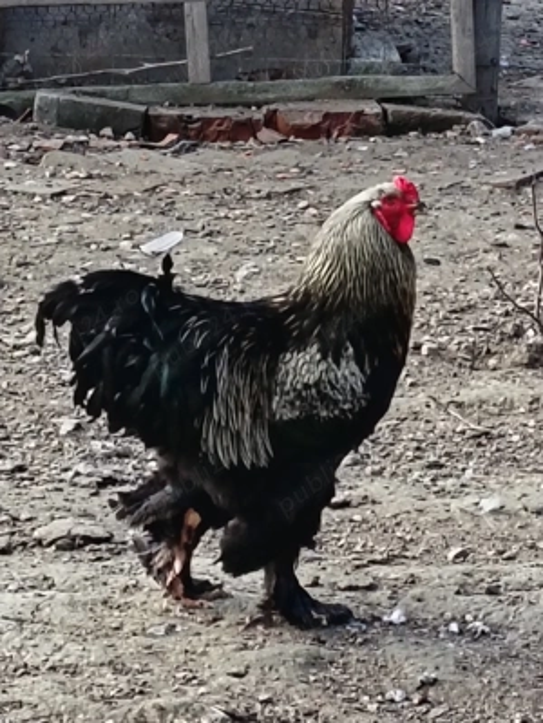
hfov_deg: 6.2
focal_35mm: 240
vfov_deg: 8.2
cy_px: 362
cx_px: 272
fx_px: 5020
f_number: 1.75
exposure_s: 1/100
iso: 147
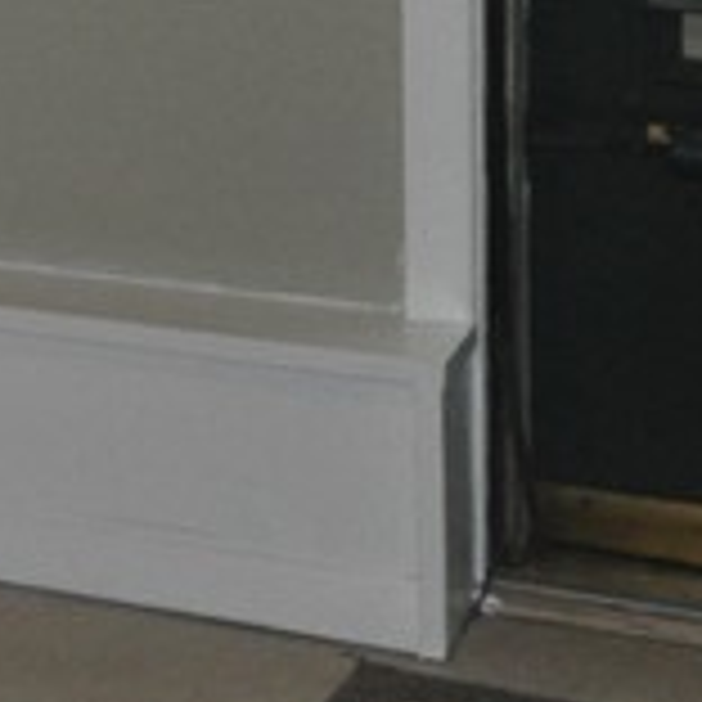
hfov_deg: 9.7
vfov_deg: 10.2
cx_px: -936
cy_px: -630
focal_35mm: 160
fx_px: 3671
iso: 800
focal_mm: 18
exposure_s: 1/60
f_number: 3.5
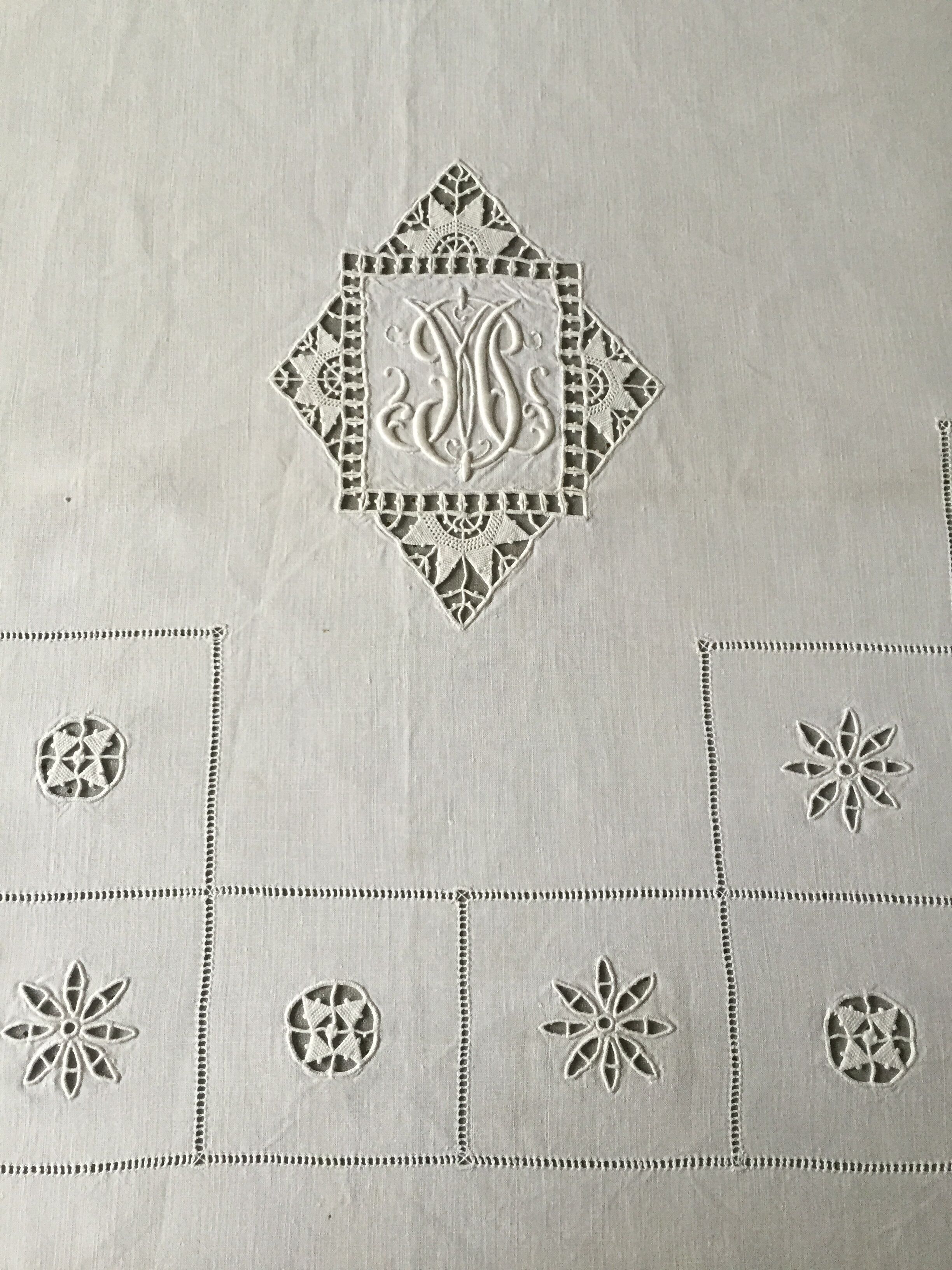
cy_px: 635
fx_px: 1063
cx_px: 476
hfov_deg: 48.2
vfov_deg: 61.7
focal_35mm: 29
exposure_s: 1/30
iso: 100
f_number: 2.2
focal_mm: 4.15
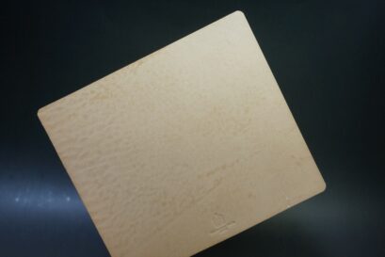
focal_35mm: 36
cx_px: 192
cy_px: 128
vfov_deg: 36.9
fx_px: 385
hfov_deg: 53.1
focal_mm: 24
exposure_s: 1/160
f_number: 4.5
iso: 1000
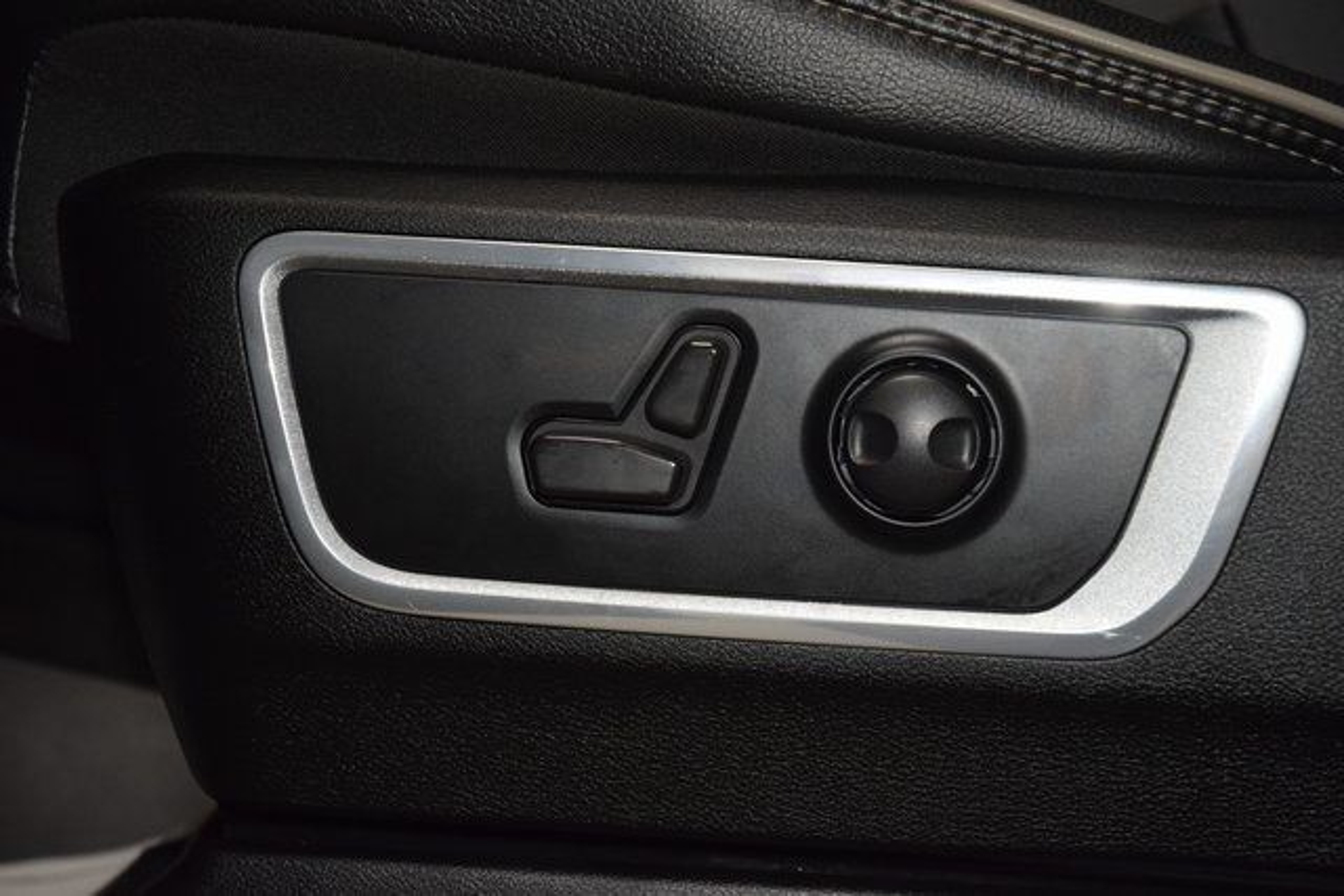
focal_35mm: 78
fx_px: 2912
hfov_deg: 26.0
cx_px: 672
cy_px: 448
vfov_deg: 17.5
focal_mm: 52
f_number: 4.5
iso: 1600
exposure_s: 1/125
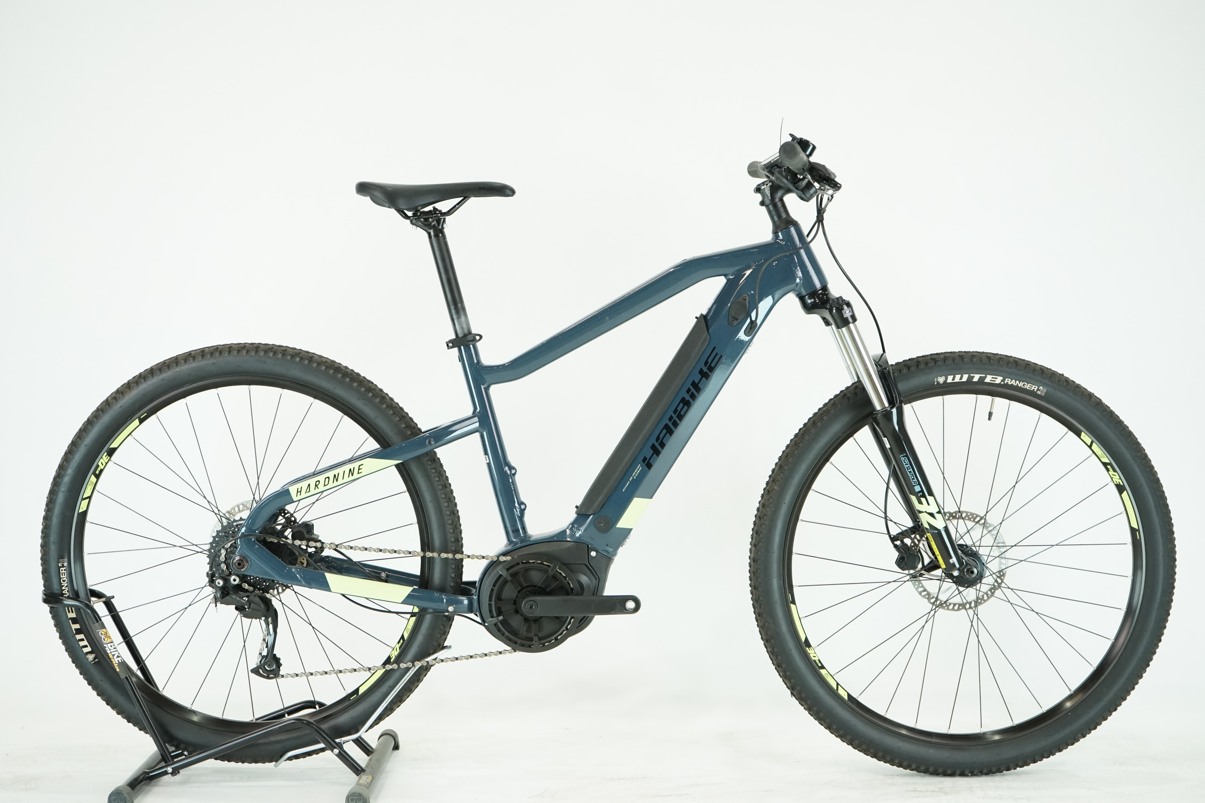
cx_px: 602
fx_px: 1807
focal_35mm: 54
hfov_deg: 36.9
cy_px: 402
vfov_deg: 25.1
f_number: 5.6
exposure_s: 1/200
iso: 2000
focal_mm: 54
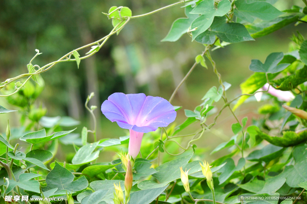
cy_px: 102
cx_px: 154
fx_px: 1022
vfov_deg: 11.4
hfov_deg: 17.1
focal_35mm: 120
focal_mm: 80
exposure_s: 1/125
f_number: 5.6
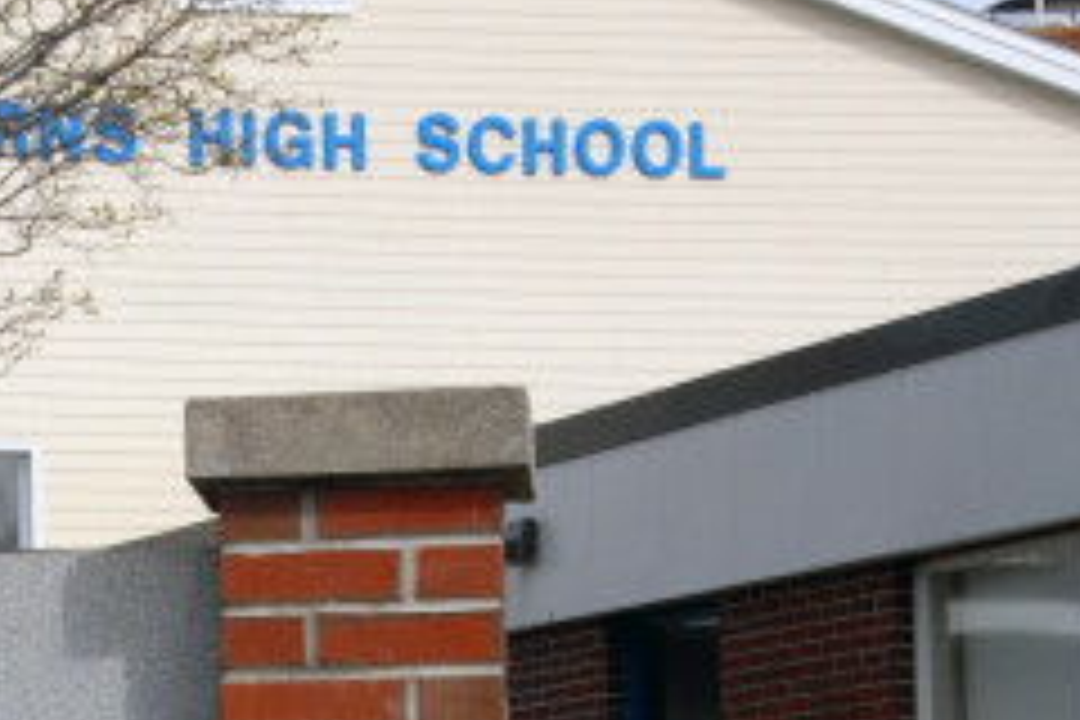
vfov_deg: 7.6
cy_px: 796
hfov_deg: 11.2
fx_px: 5400
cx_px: -216
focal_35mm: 180
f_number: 16
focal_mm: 48
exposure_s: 1/320
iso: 400
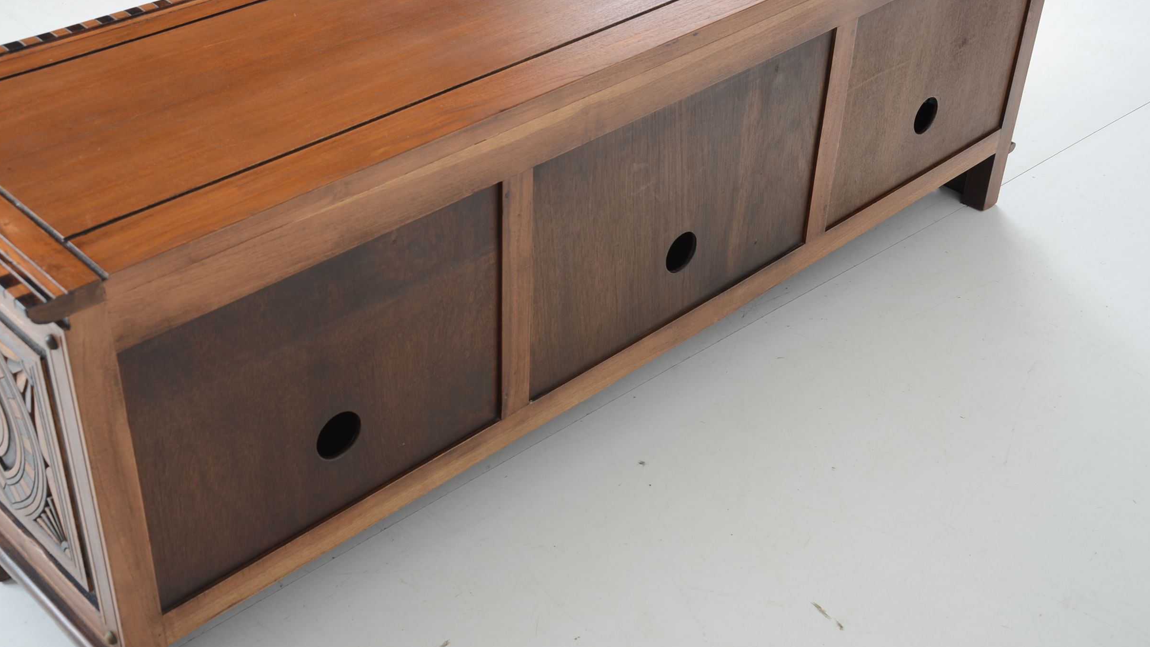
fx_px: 1464
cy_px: 288
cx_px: 573
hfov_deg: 42.9
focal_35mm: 48
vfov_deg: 24.9
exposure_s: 1/80
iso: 160
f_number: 6.3
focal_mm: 30
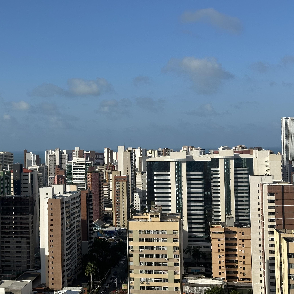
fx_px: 596
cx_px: 80
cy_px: 147
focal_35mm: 62
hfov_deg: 27.4
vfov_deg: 27.7
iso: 64
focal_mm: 6.86
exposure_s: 1/5556
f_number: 1.78
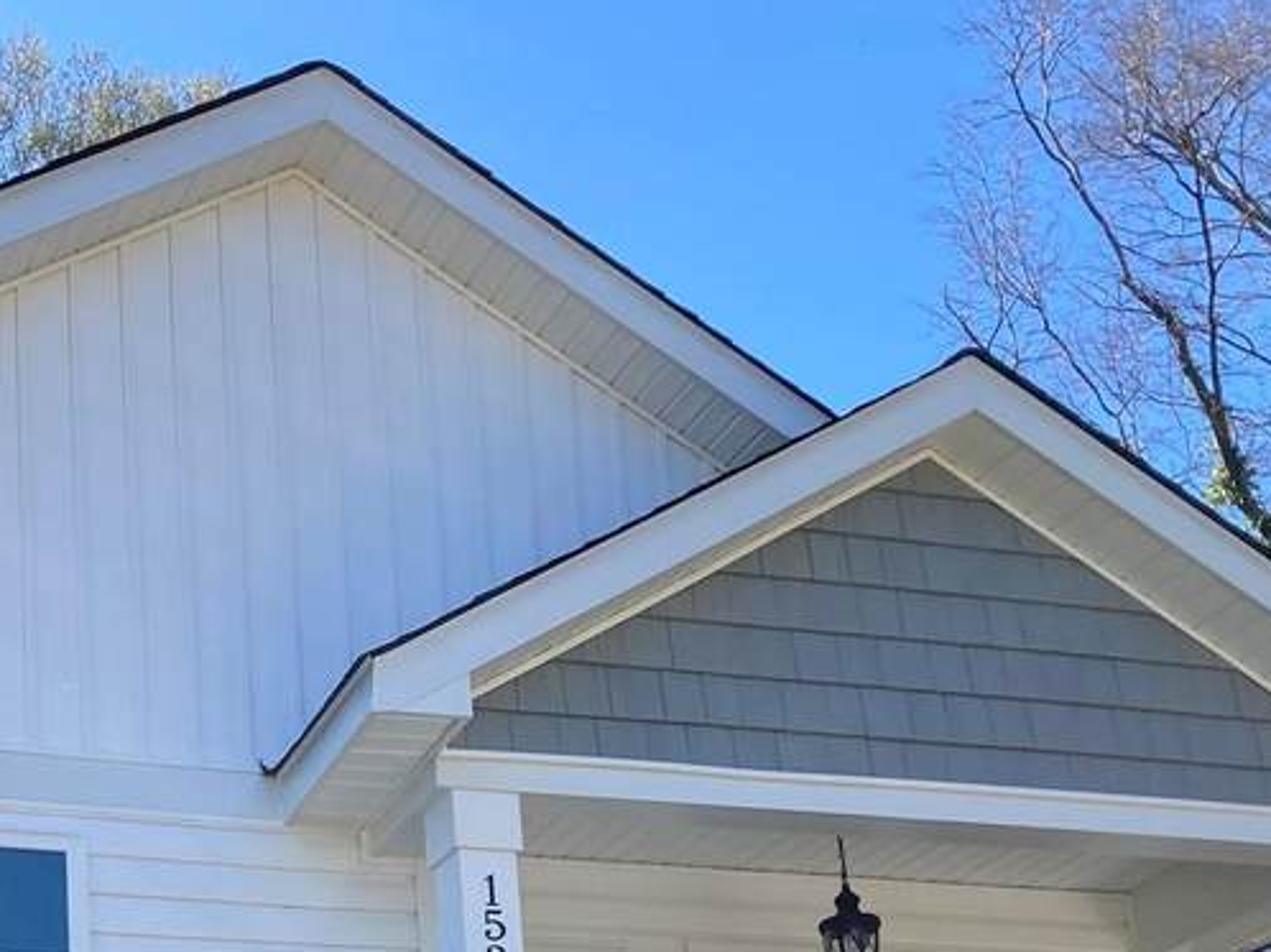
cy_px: 1080
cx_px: 304
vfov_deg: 19.5
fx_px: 2642
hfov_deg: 26.7
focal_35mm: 72
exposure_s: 1/1091
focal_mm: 3.99
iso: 20
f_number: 1.8
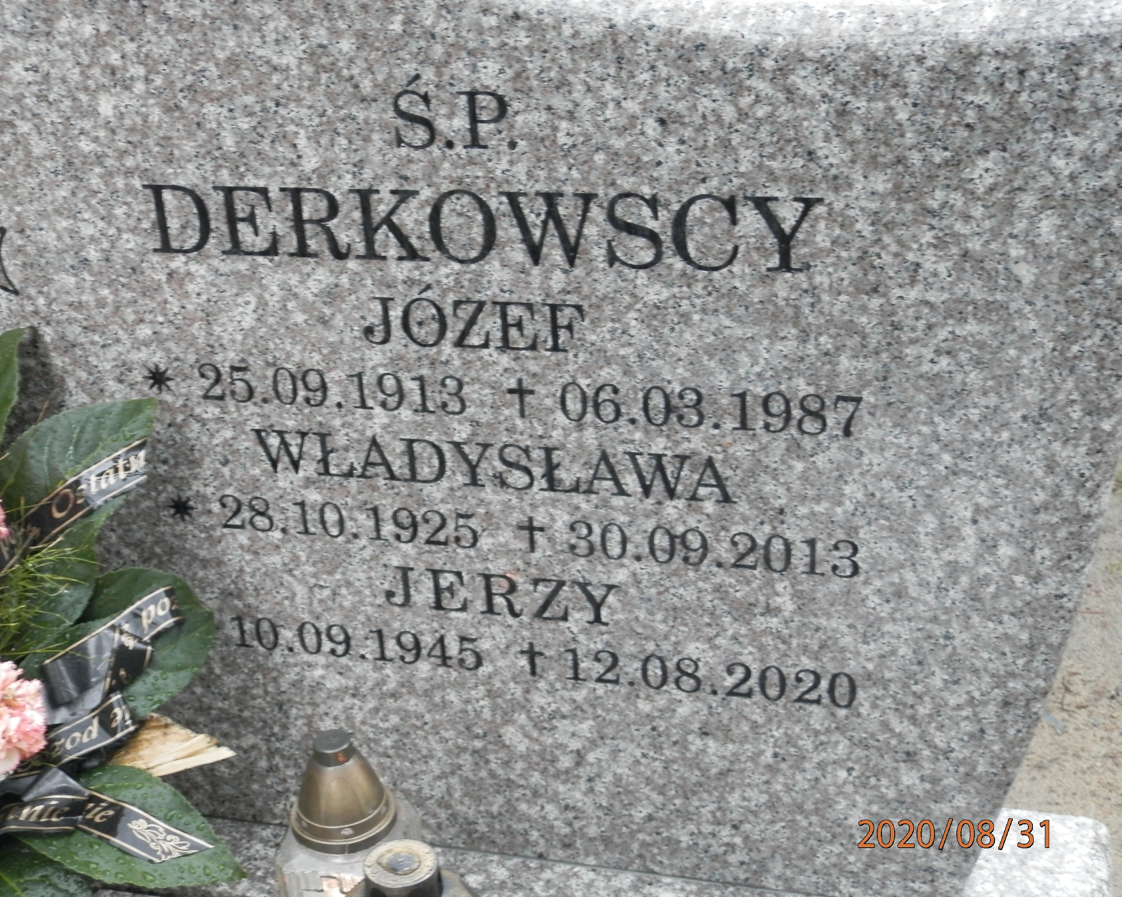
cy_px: 458
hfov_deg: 36.6
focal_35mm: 51
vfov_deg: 29.7
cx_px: 494
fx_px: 1693
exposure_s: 1/20
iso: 200
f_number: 3.6
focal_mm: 8.2
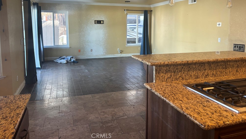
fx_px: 189
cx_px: 125
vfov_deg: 39.6
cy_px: 44
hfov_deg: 66.0
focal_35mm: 29
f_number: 1.6
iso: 125
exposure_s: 1/120
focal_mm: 5.96
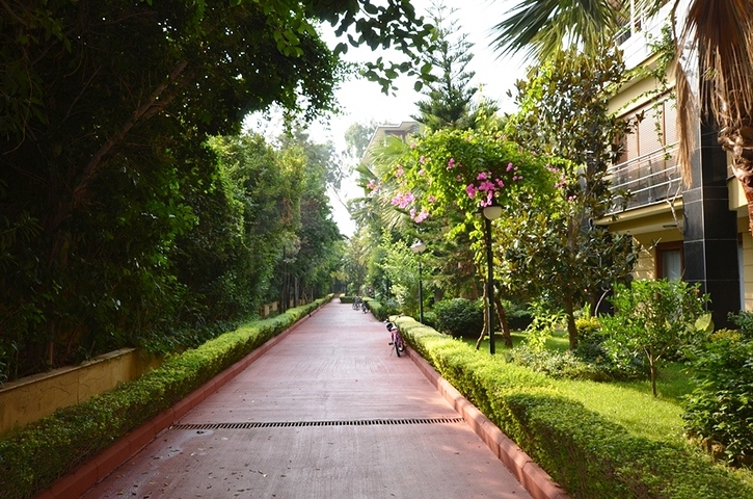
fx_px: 626
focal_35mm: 30
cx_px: 376
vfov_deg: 43.4
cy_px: 250
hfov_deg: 62.0
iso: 100
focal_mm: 20
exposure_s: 1/80
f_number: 5.6
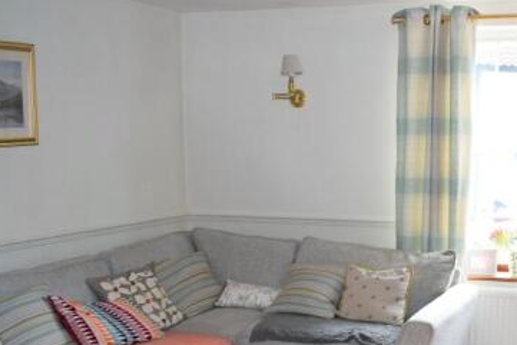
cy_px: 276
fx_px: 704
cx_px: 416
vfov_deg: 27.0
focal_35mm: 49
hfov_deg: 38.7
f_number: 5.6
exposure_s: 1/125
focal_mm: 18
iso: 640
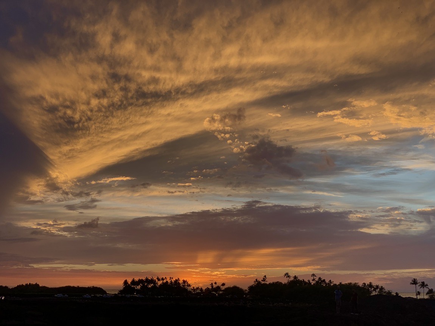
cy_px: 163
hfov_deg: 36.8
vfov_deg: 28.0
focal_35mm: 52
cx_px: 218
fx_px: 654
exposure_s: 1/233
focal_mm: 6
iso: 16
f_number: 2.4
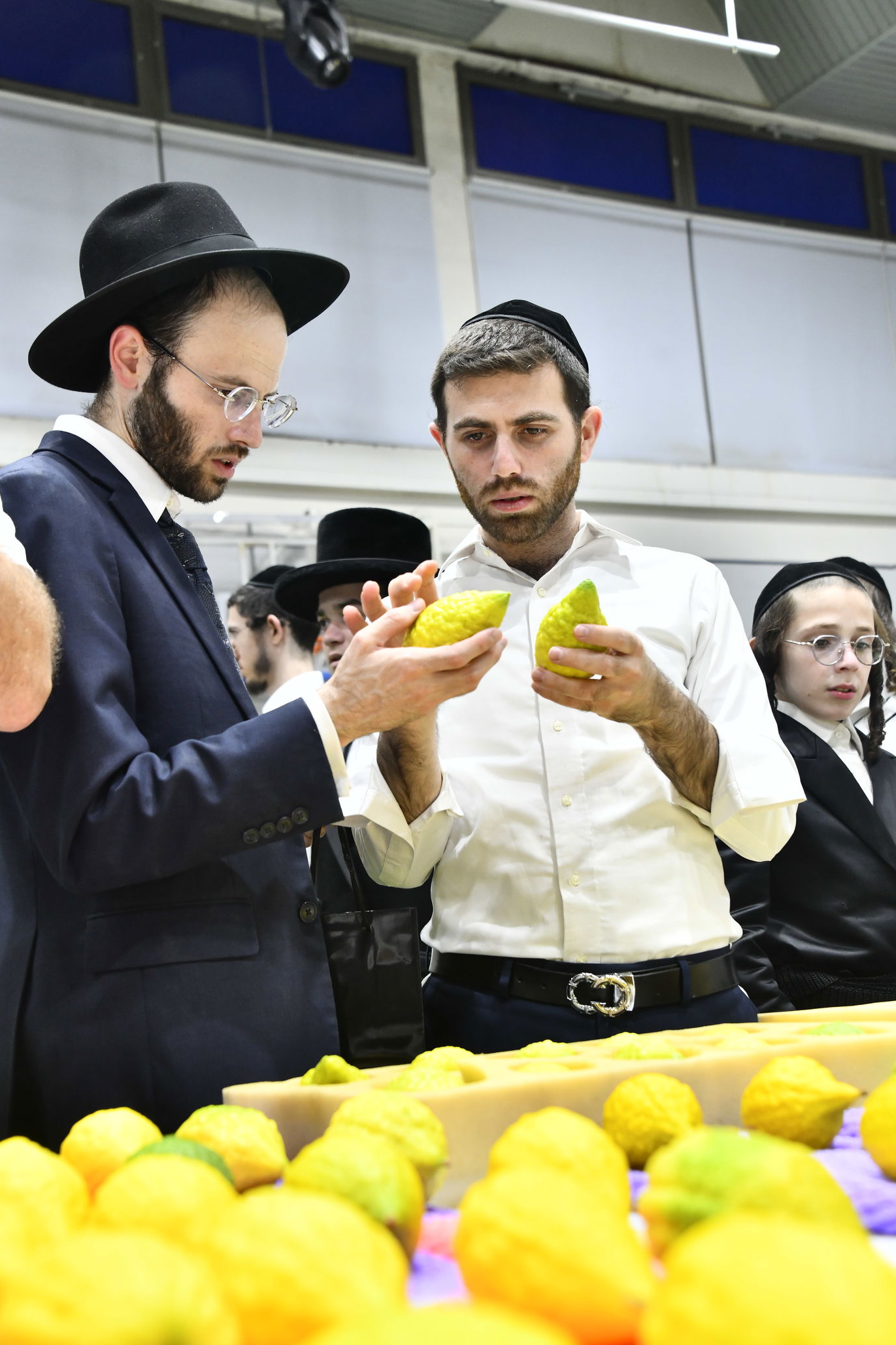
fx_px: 1829
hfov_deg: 27.5
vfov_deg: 40.3
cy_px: 662
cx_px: 456
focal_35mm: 49
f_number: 5.6
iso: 1000
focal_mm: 48
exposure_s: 1/125
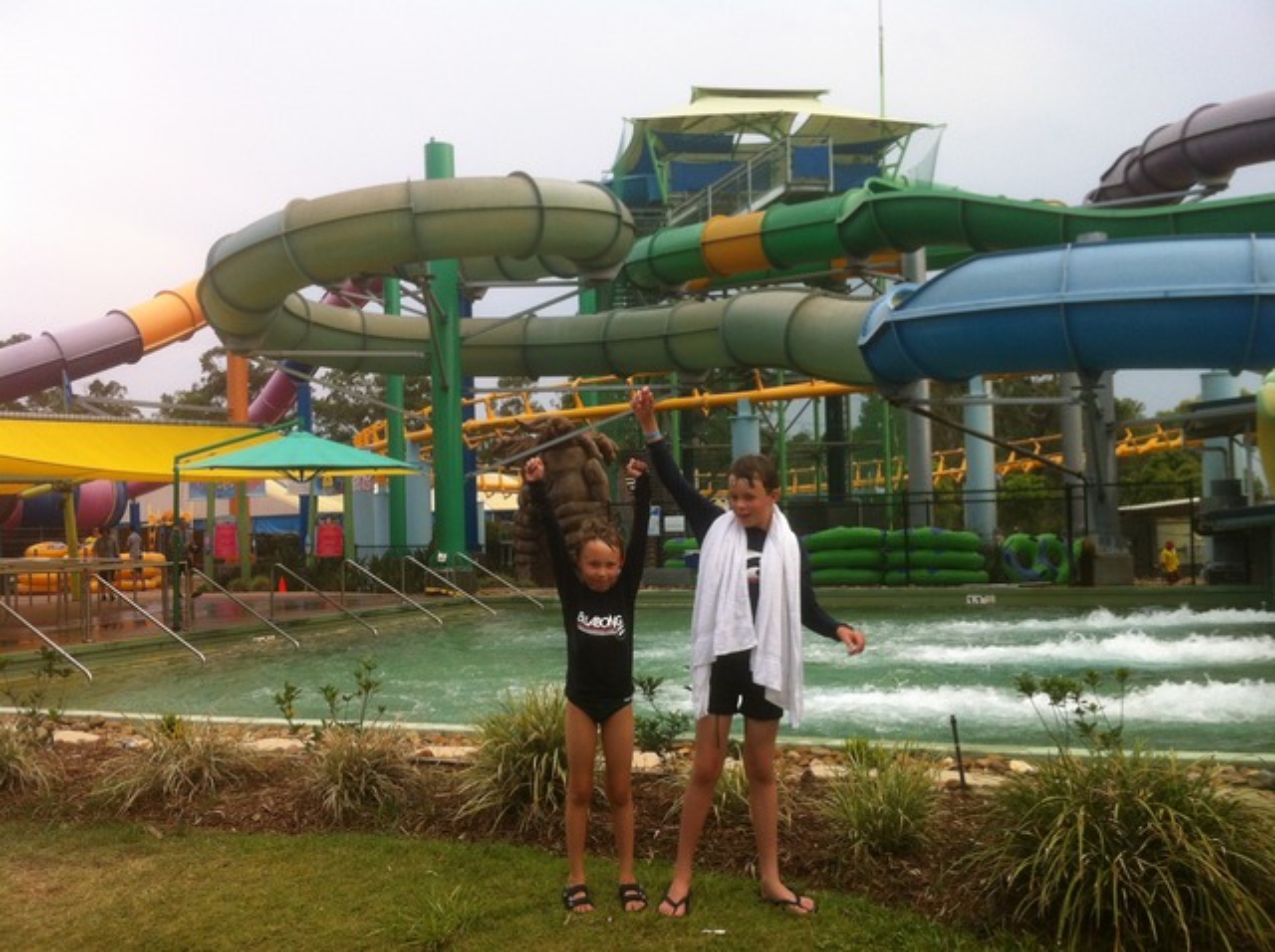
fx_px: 1287
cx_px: 638
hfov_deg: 52.7
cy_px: 476
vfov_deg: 40.6
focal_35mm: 35
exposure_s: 1/279
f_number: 2.8
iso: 80
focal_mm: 3.85
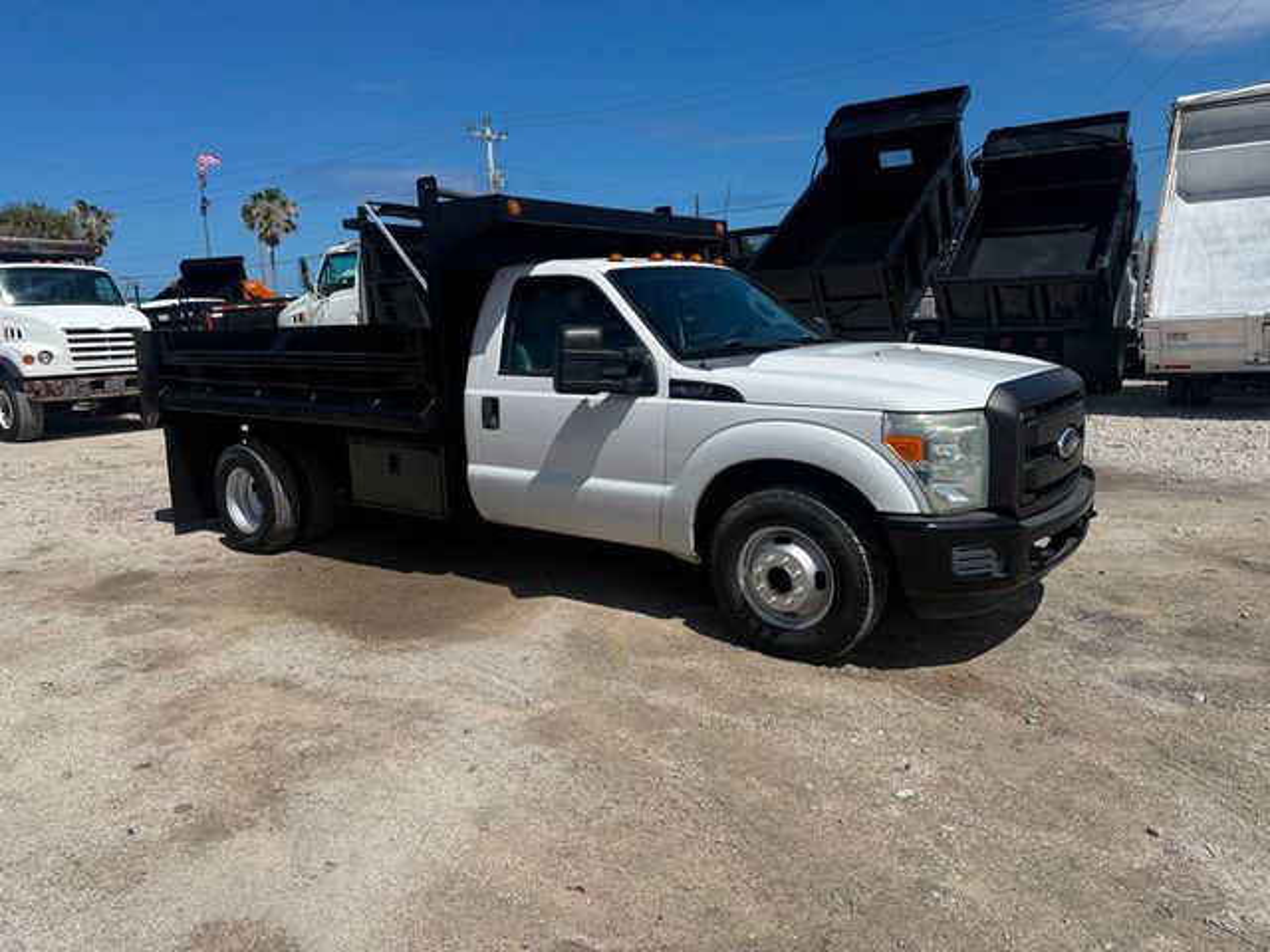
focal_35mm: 24
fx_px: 881
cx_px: 635
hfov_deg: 71.6
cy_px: 476
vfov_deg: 56.8
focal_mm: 6.76
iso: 80
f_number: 1.78
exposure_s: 1/10309
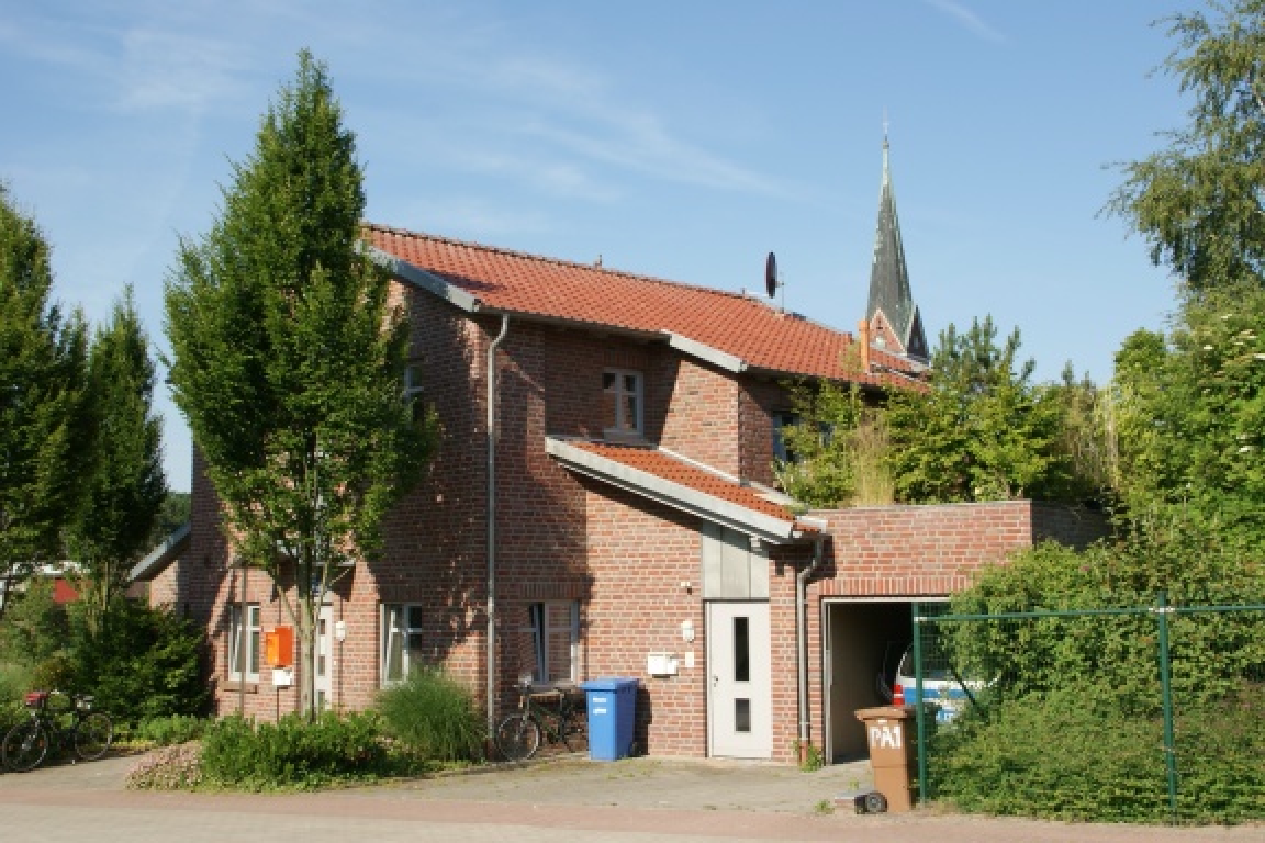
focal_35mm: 42
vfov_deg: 31.9
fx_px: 1476
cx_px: 632
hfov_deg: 46.4
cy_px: 422
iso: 100
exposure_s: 1/80
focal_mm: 28
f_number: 10
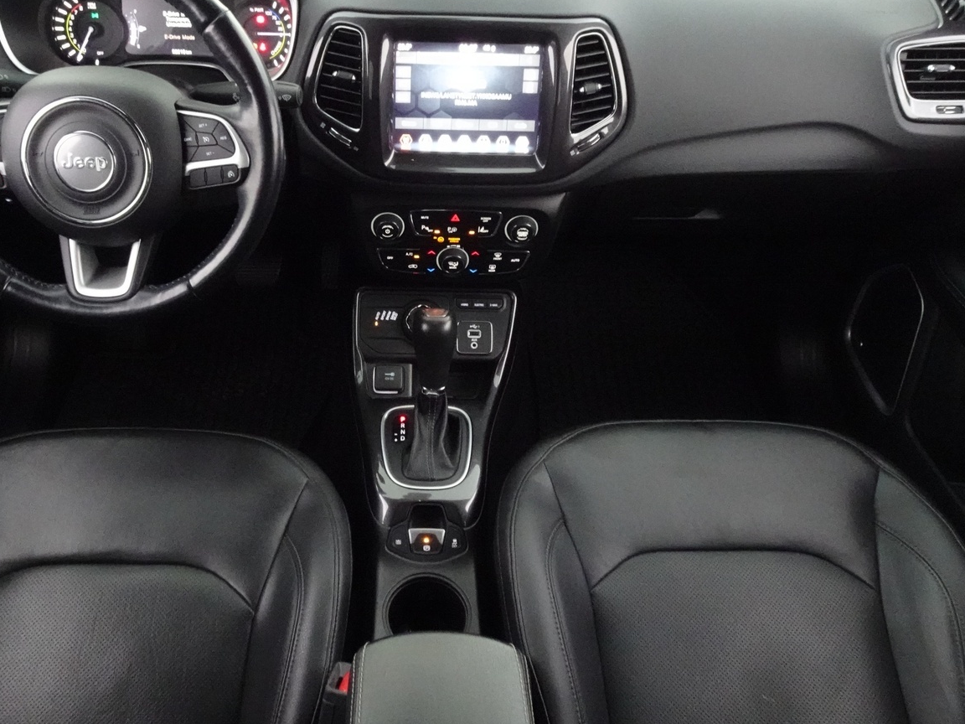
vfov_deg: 46.6
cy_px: 296
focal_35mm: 30
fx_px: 836
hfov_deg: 59.8
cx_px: 425
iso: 1600
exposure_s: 1/8
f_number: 3.5
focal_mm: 4.25
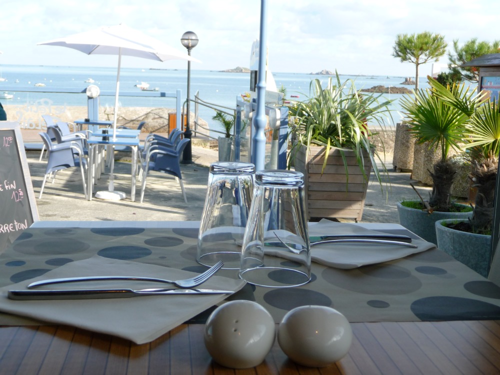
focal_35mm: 48
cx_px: 250
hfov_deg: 39.7
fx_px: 693
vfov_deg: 30.3
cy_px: 188
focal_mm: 8
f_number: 4.2
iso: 100
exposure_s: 1/250
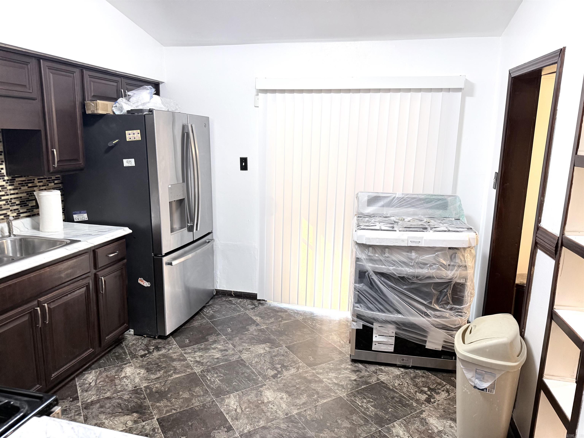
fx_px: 405
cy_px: 219
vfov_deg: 56.8
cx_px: 292
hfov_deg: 71.6
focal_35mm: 24
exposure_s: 1/60
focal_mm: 6.76
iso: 250
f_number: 1.78
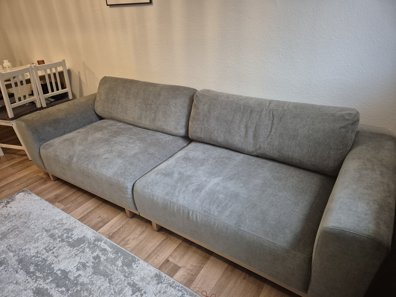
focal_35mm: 23
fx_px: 263
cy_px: 148
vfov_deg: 58.9
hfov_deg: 73.9
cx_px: 198
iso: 1000
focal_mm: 5.4
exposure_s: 1/60
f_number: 1.8
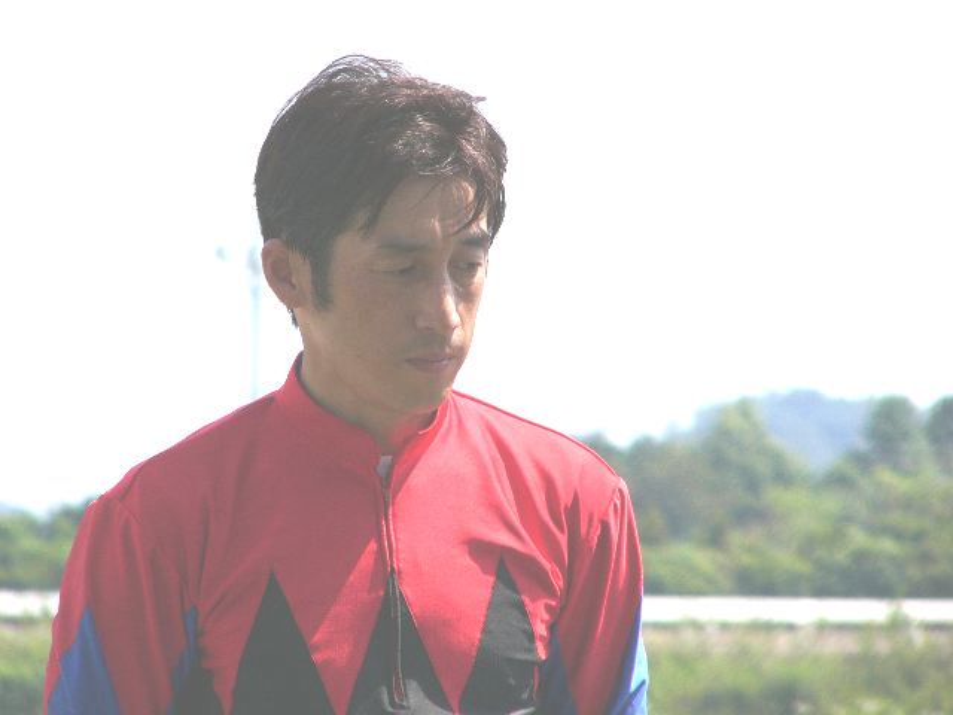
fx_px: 9030
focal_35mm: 328
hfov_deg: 6.0
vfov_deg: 4.5
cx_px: 476
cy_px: 358
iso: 50
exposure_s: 1/800
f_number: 8
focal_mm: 54.5
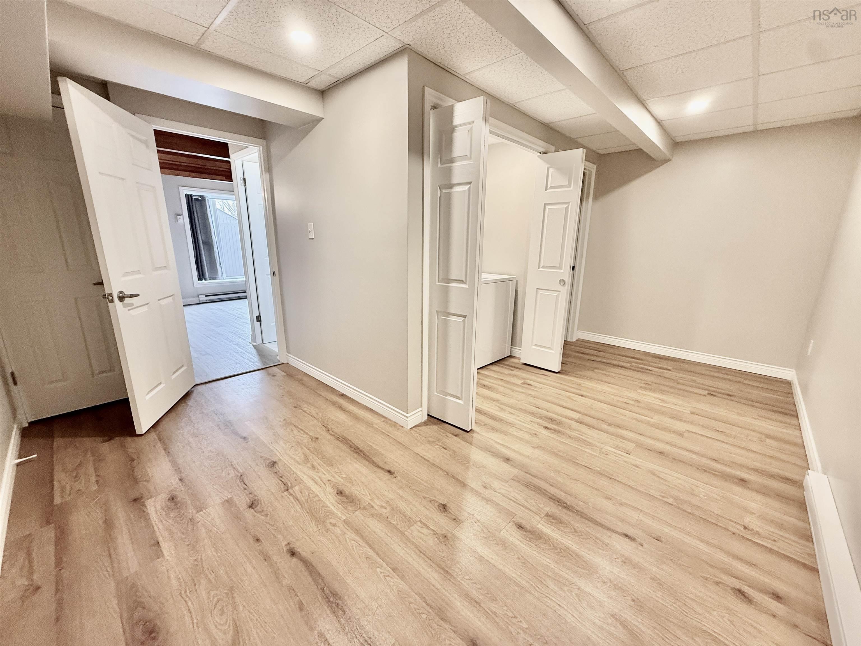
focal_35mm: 14
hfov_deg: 102.1
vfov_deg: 85.7
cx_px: 430
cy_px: 323
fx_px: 348
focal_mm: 2.22
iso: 160
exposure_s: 1/60
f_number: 2.2
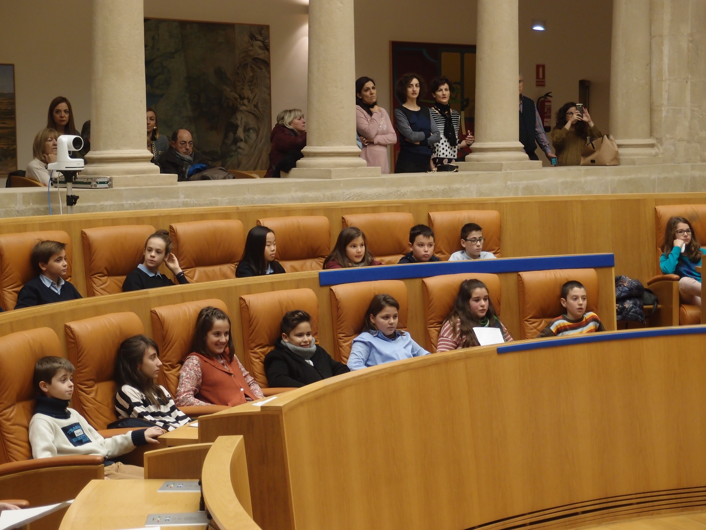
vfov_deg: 19.1
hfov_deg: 25.3
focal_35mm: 77
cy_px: 265
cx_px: 353
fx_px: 1570
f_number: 2.3
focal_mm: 16.63
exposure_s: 1/50
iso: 200
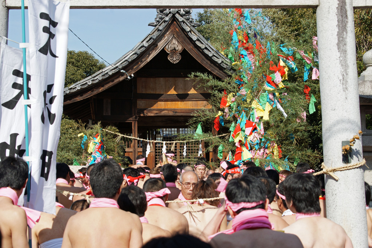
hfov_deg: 28.9
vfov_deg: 19.4
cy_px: 124
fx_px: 723
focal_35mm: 70
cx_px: 186
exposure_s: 1/250
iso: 200
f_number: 9
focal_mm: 70
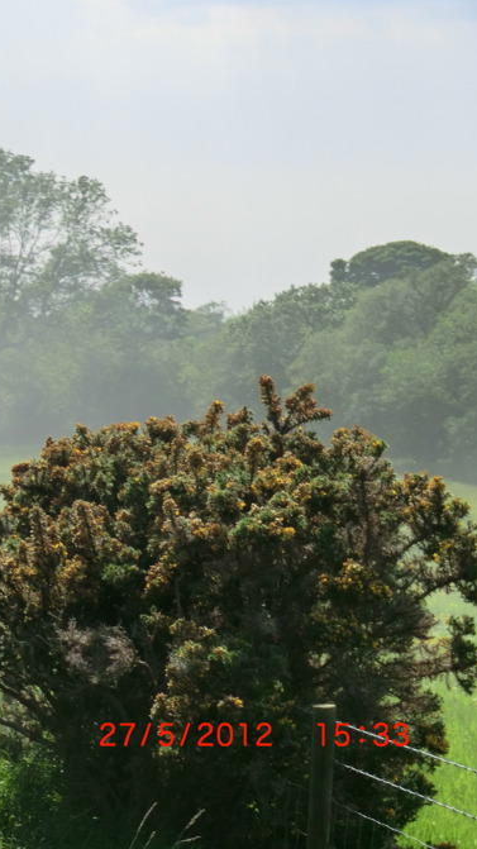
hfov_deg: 9.2
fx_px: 2926
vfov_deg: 16.5
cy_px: 425
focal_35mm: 130
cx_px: -90
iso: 80
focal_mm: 16
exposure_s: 1/1000
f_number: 4.8
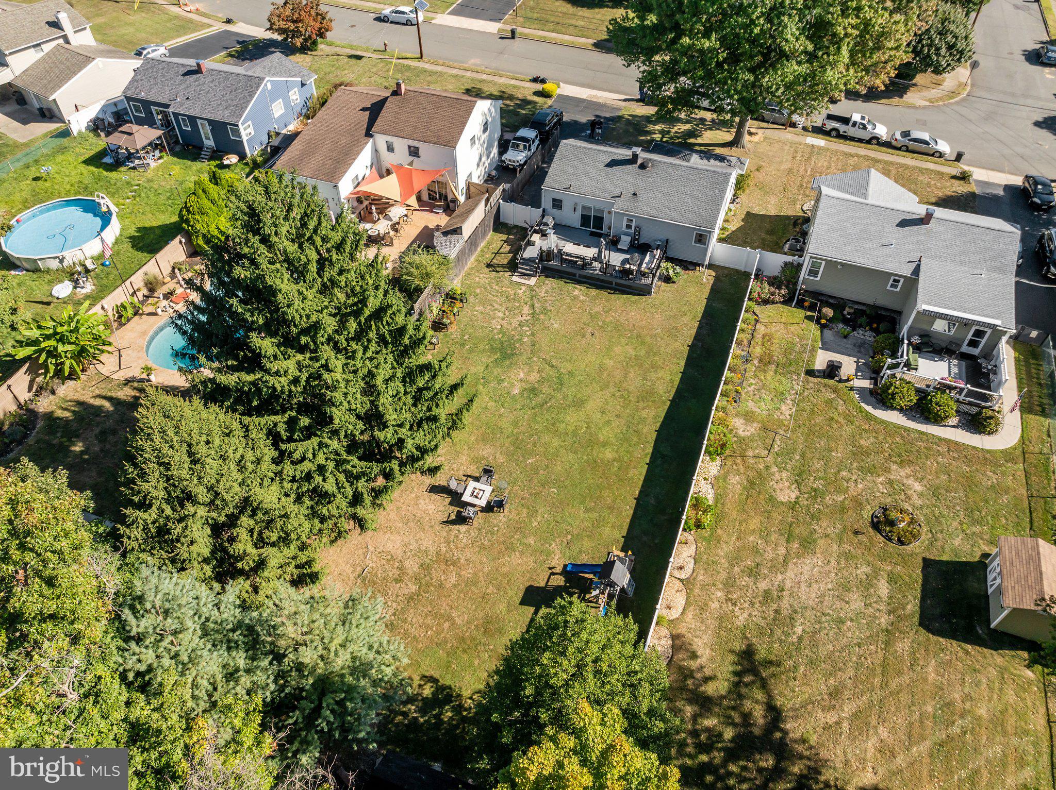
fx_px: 732
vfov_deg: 56.8
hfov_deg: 71.6
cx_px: 528
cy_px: 395
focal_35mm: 24
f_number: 2.8
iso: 130
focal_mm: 12.29
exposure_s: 1/2500
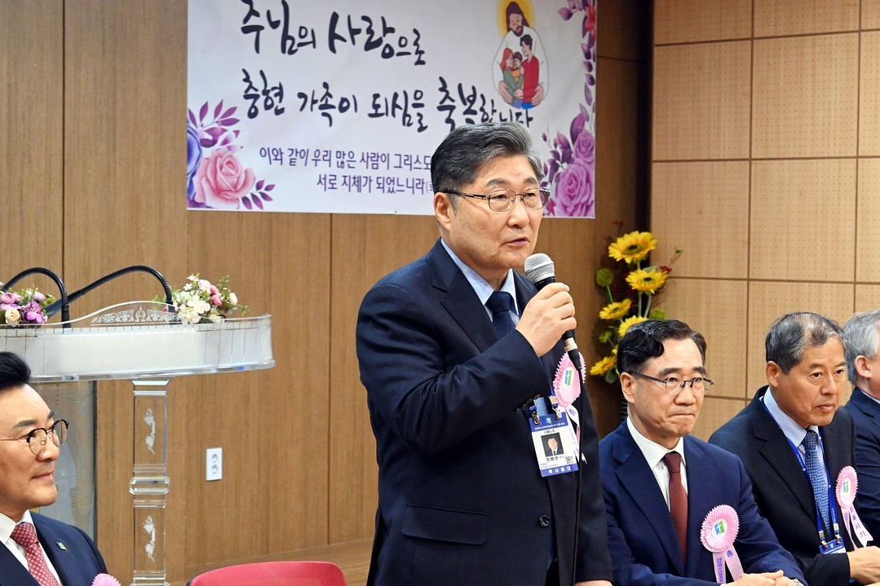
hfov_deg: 22.9
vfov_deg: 15.4
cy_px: 322
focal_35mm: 89
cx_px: 480
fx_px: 2175
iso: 3200
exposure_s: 1/80
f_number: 6.3
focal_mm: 50
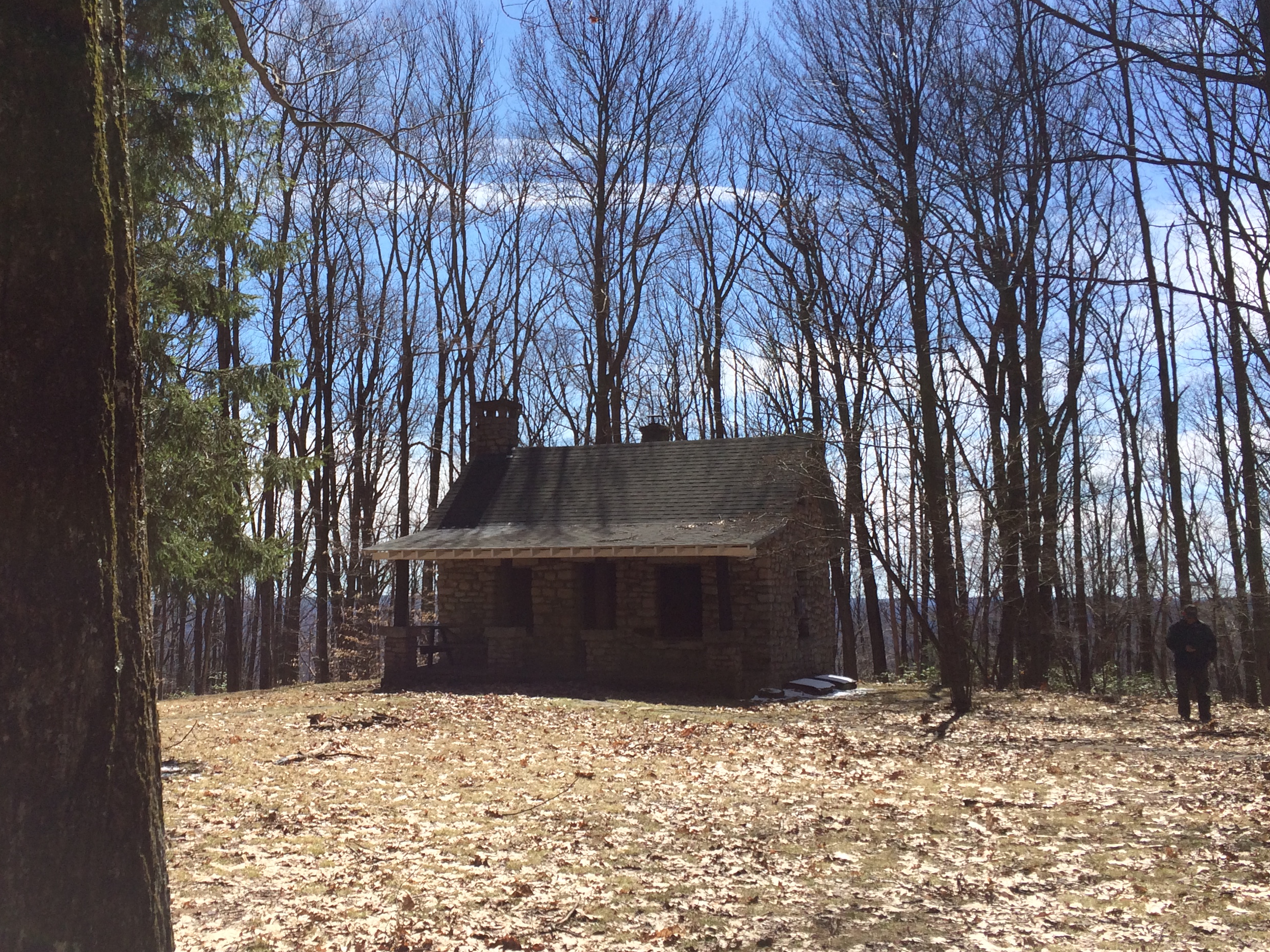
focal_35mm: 38
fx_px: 1394
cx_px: 461
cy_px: 436
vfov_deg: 37.7
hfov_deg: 48.4
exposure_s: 1/2053
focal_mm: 4.15
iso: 32
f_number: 2.2
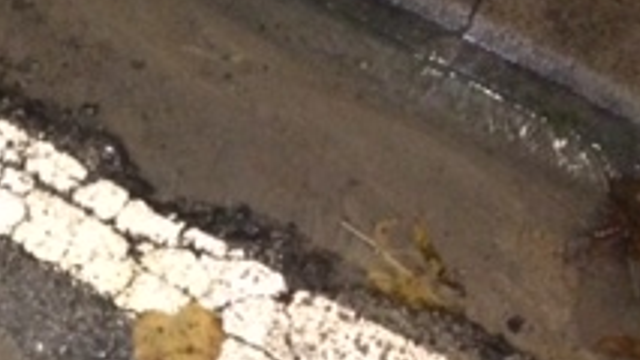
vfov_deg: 12.6
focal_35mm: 95
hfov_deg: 21.1
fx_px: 1613
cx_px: -102
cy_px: 384
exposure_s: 1/17
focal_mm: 4.15
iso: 640
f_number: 2.2
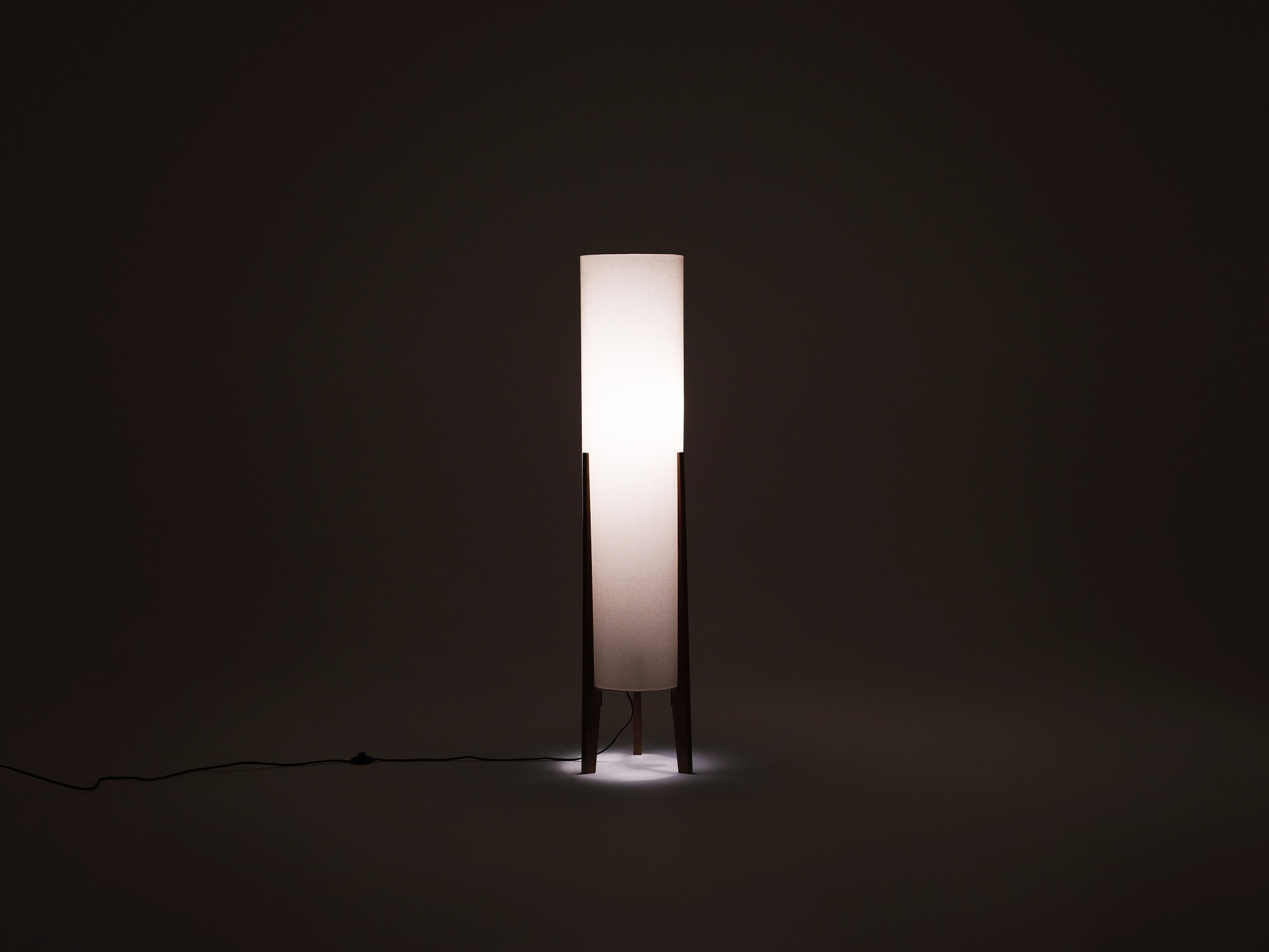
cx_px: 634
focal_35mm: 50
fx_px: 1833
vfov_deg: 29.1
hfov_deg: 38.2
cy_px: 476
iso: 400
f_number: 8
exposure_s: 1/8
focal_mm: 63
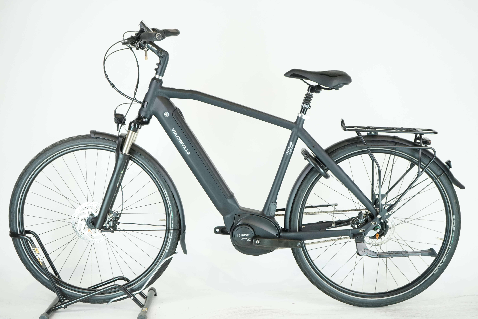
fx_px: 836
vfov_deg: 21.6
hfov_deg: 31.9
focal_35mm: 63
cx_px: 239
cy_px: 160
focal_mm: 63
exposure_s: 1/200
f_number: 5.6
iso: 2000
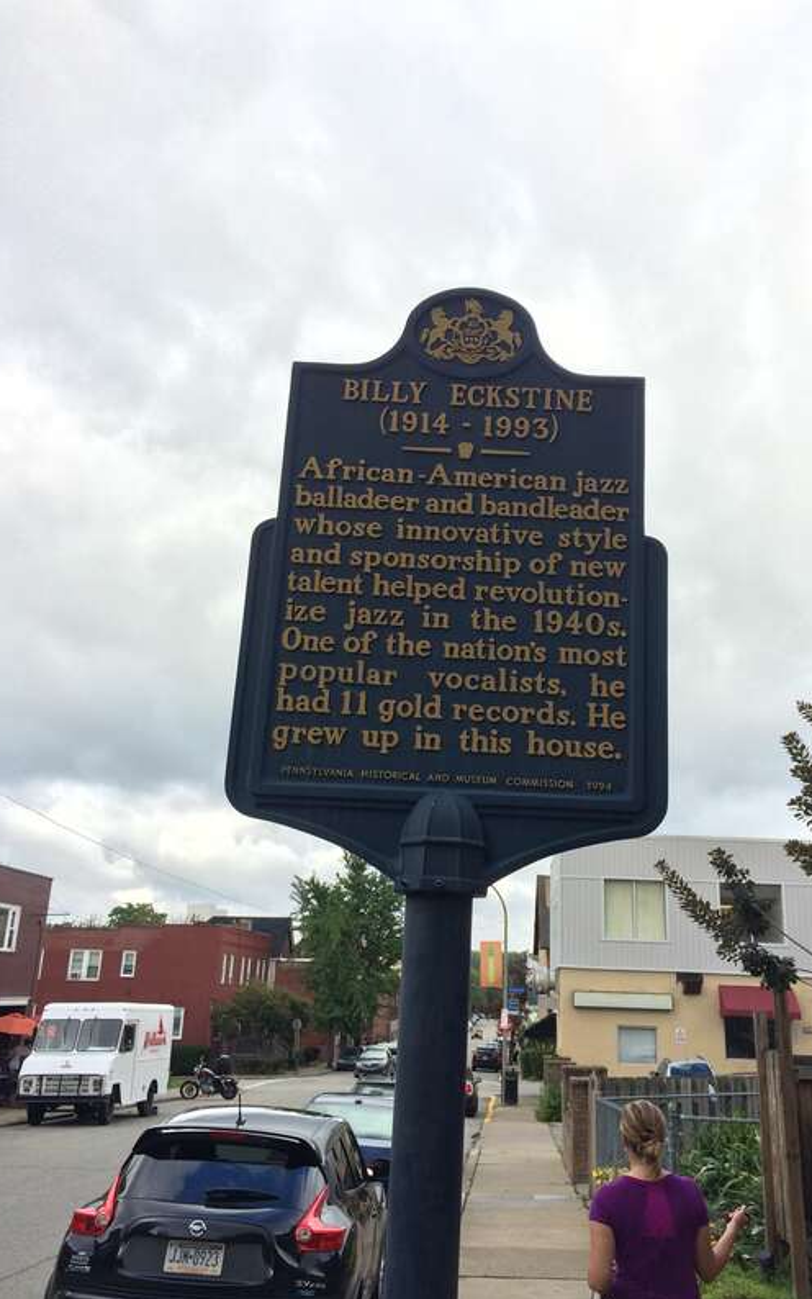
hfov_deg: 40.5
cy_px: 652
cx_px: 465
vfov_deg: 61.2
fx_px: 1097
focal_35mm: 31
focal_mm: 4.15
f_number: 2.2
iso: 32
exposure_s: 1/662
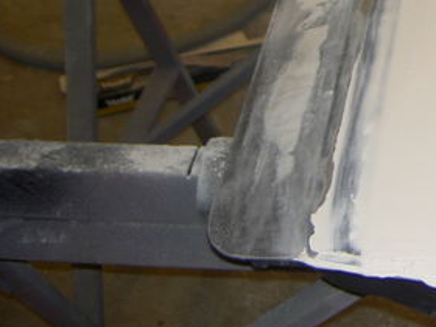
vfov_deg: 16.2
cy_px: -25
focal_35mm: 89
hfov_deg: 20.8
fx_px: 1121
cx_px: 490
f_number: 2.8
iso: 100
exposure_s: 1/60
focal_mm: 8
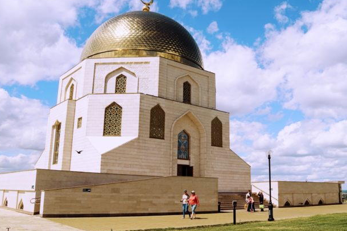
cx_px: 192
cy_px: 106
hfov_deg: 55.7
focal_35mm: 34
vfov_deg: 38.8
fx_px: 328
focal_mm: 18
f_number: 13
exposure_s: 1/250
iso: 100
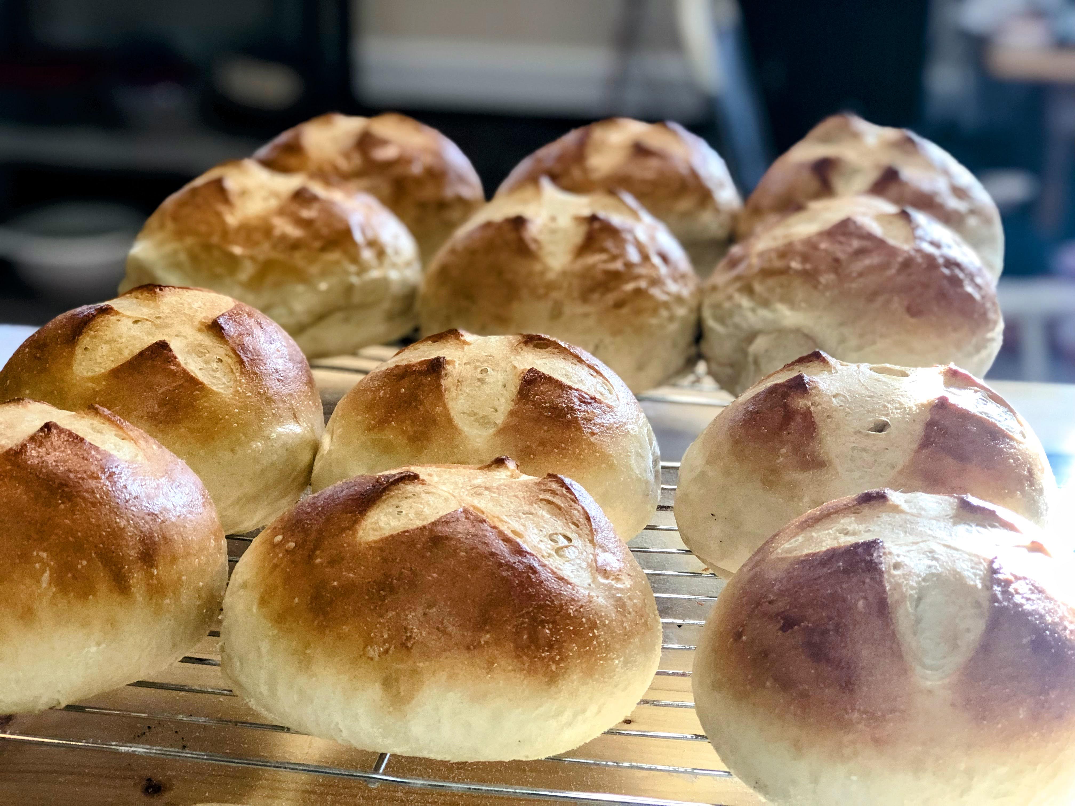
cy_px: 403
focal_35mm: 57
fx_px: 1770
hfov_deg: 33.8
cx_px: 538
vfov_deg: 25.7
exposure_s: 1/30
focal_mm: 6.6
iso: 125
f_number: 2.8
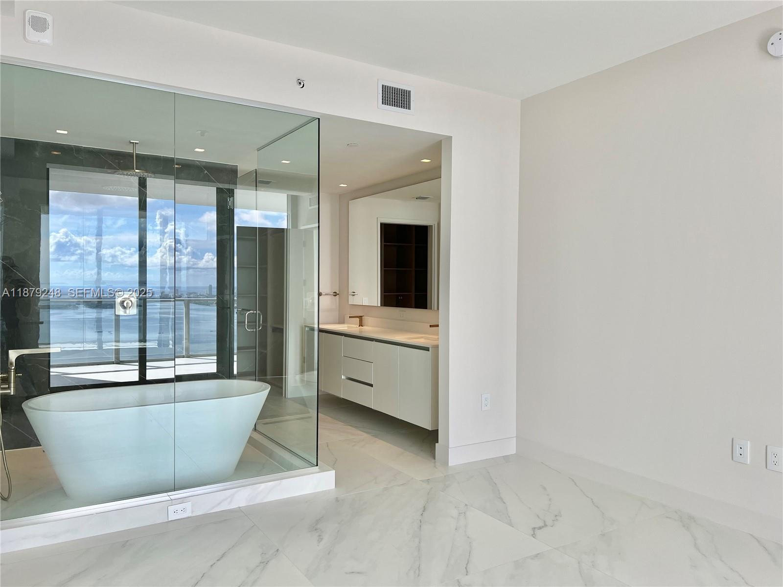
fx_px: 588
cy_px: 294
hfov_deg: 67.3
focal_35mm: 26
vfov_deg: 53.1
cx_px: 392
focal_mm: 5.7
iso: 50
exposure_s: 1/366
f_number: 1.5
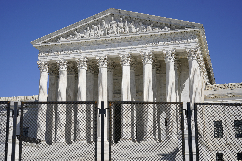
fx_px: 376
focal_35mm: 56
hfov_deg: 35.6
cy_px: 80
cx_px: 121
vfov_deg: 24.2
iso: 160
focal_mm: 56
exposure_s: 1/800
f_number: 8
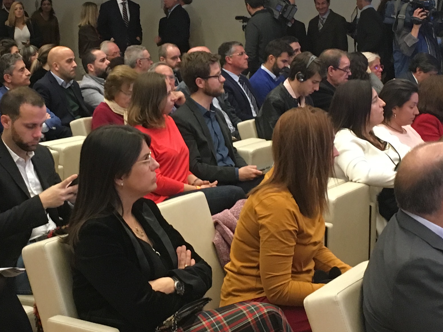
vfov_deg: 19.5
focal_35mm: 75
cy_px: 74
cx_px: 153
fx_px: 960
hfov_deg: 25.9
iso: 200
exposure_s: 1/20
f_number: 2.2
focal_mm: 4.15
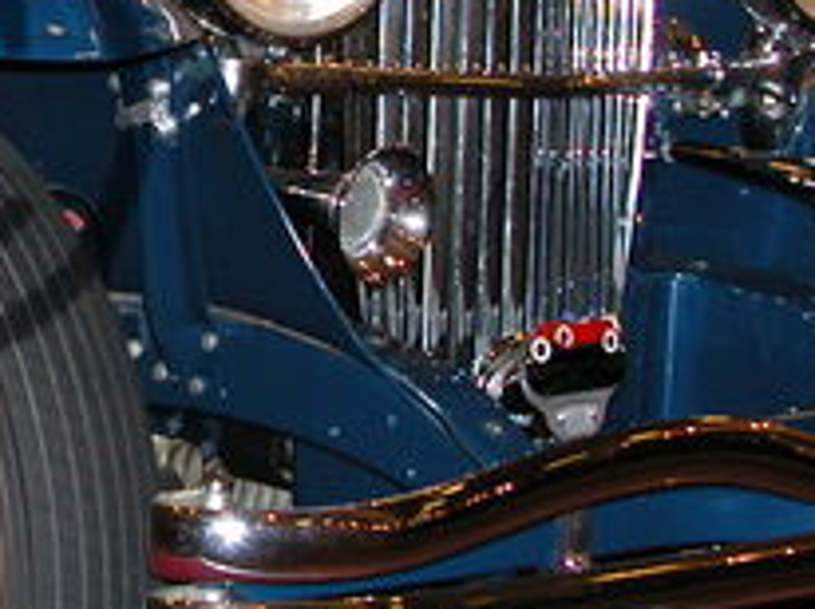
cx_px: -115
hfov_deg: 14.2
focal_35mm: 136
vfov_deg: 10.8
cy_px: 115
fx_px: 3198
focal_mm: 8.9
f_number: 2.8
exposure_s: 1/60
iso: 200
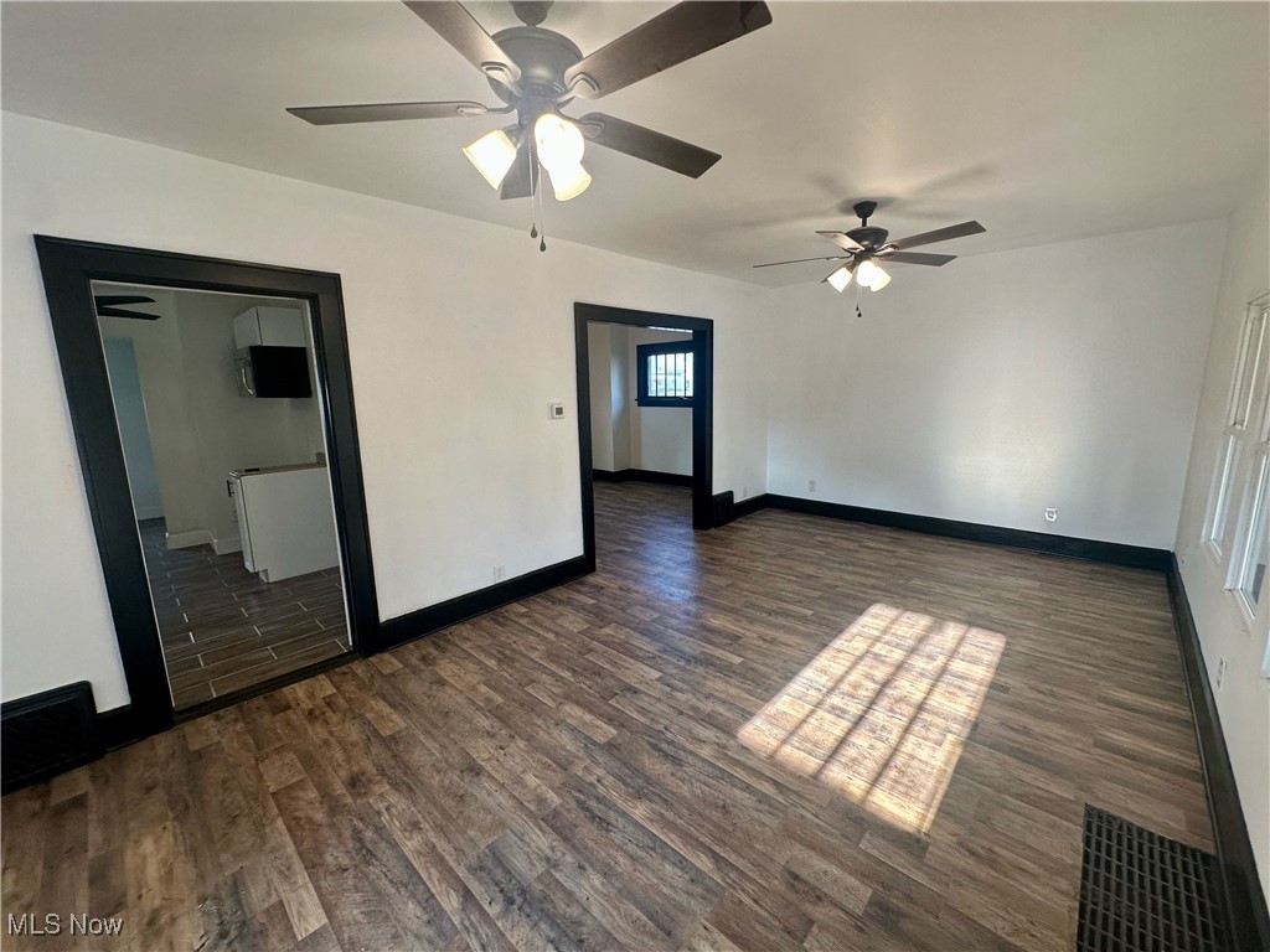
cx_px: 635
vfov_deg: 85.7
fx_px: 514
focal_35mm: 14
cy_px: 476
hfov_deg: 102.1
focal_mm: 2.22
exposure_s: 1/120
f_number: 2.2
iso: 160
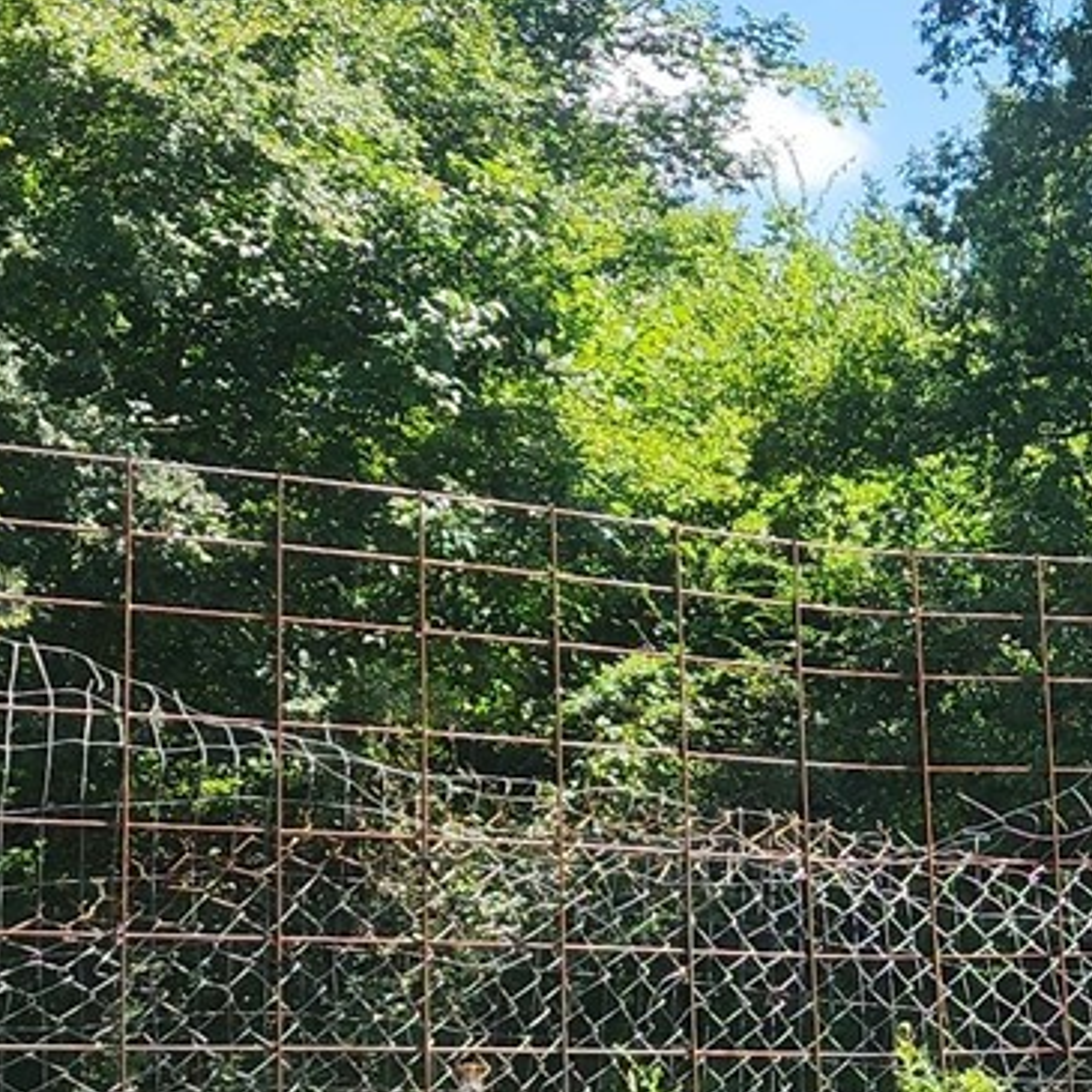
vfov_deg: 16.2
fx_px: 3819
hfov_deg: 14.9
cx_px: 1744
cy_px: 826
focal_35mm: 107
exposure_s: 1/535
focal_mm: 6.4
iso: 12
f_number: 1.8
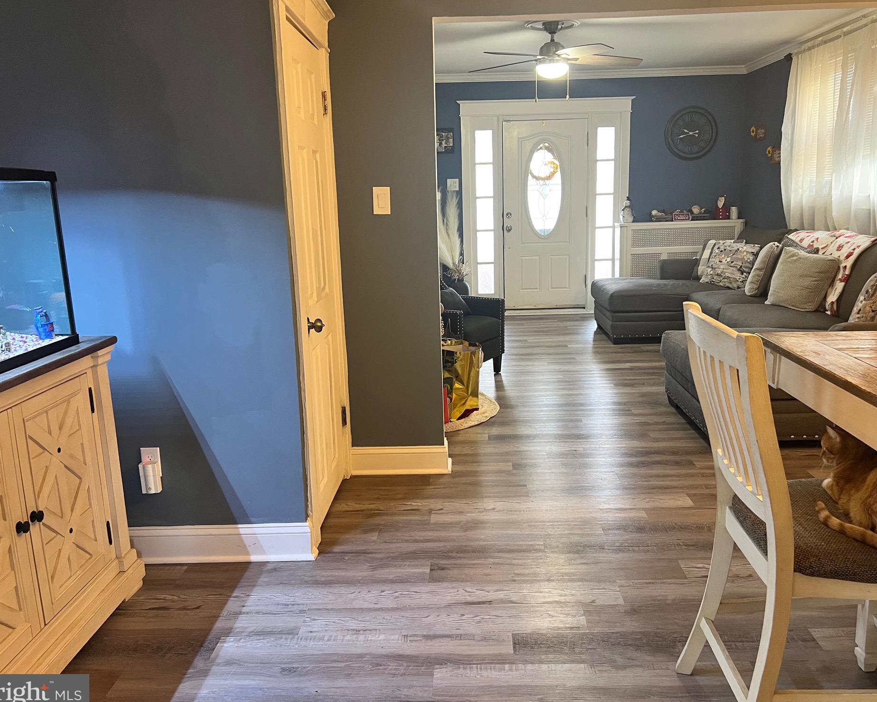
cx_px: 455
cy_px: 350
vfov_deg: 51.5
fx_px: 727
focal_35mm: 28
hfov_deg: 62.2
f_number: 1.5
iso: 160
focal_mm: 5.7
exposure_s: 1/60
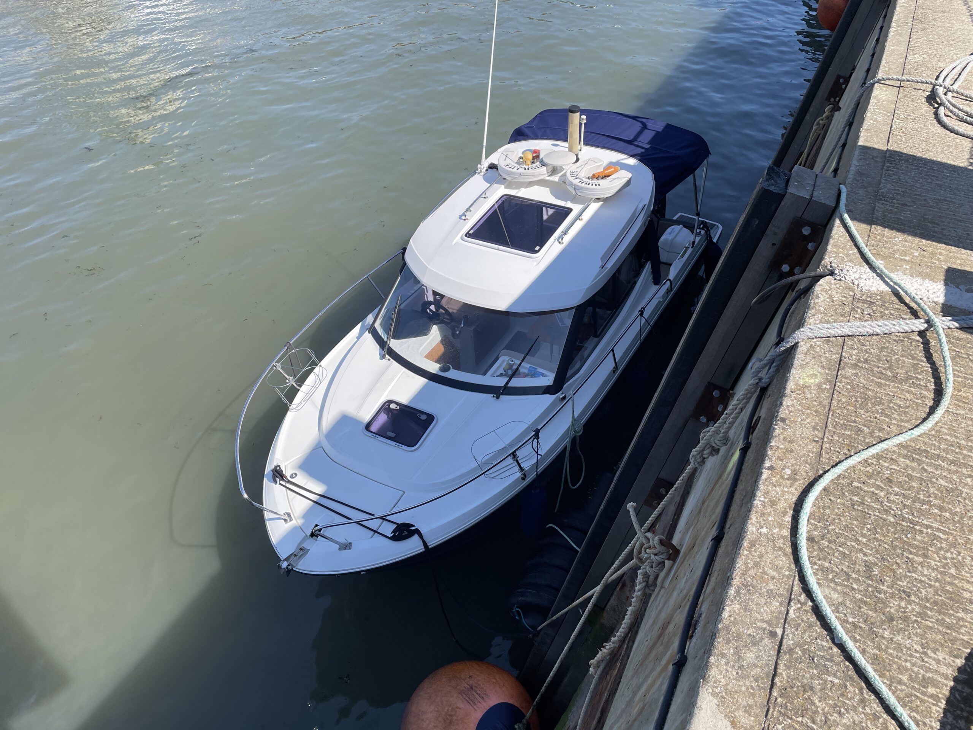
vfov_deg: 53.1
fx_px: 731
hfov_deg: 67.3
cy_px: 365
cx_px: 486
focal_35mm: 26
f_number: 1.6
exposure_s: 1/2353
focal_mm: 4.2
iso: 32
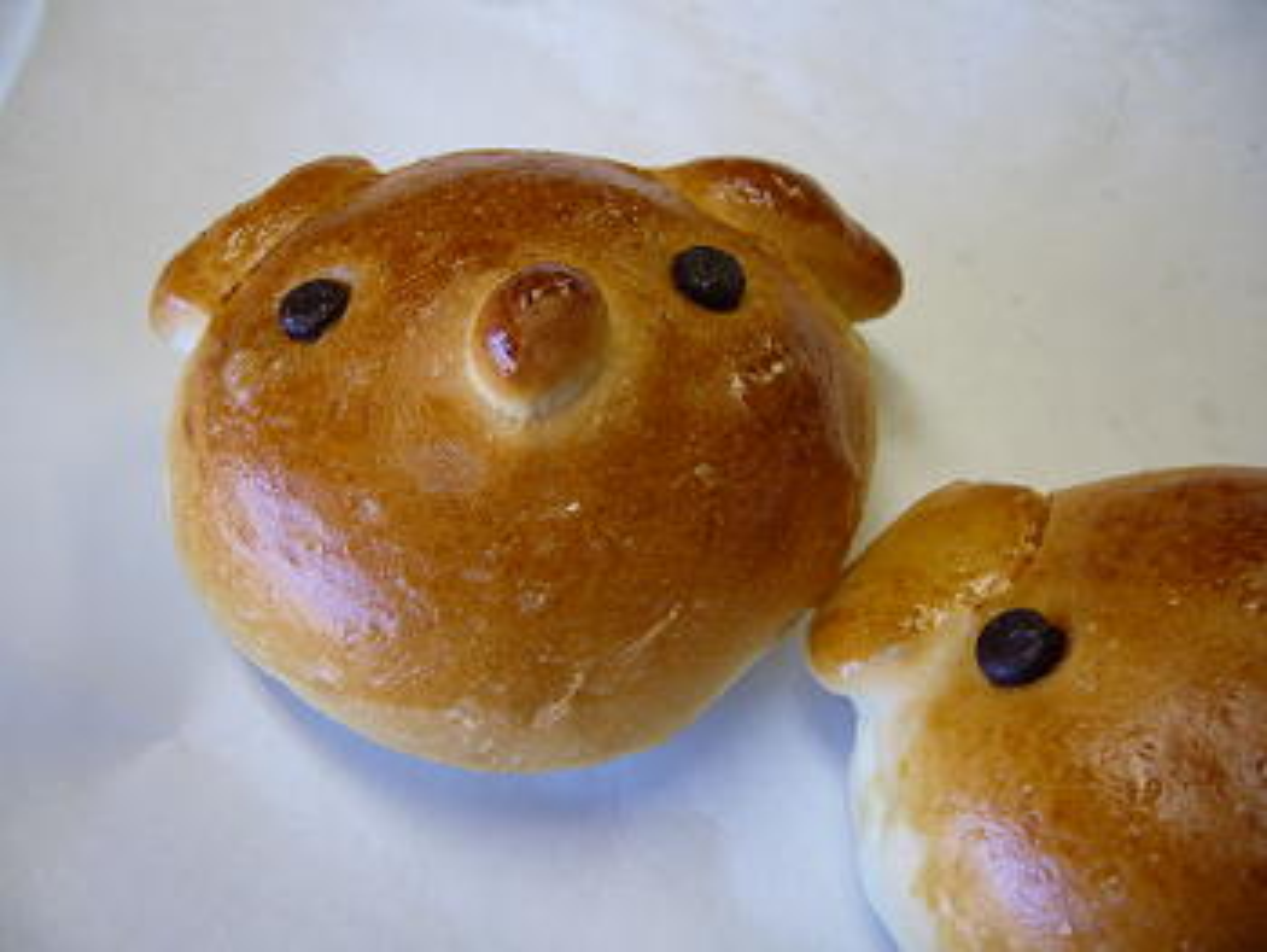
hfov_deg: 52.6
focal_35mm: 35
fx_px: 1282
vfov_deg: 40.7
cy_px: 476
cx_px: 634
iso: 100
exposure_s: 1/30
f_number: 2.8
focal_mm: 5.8
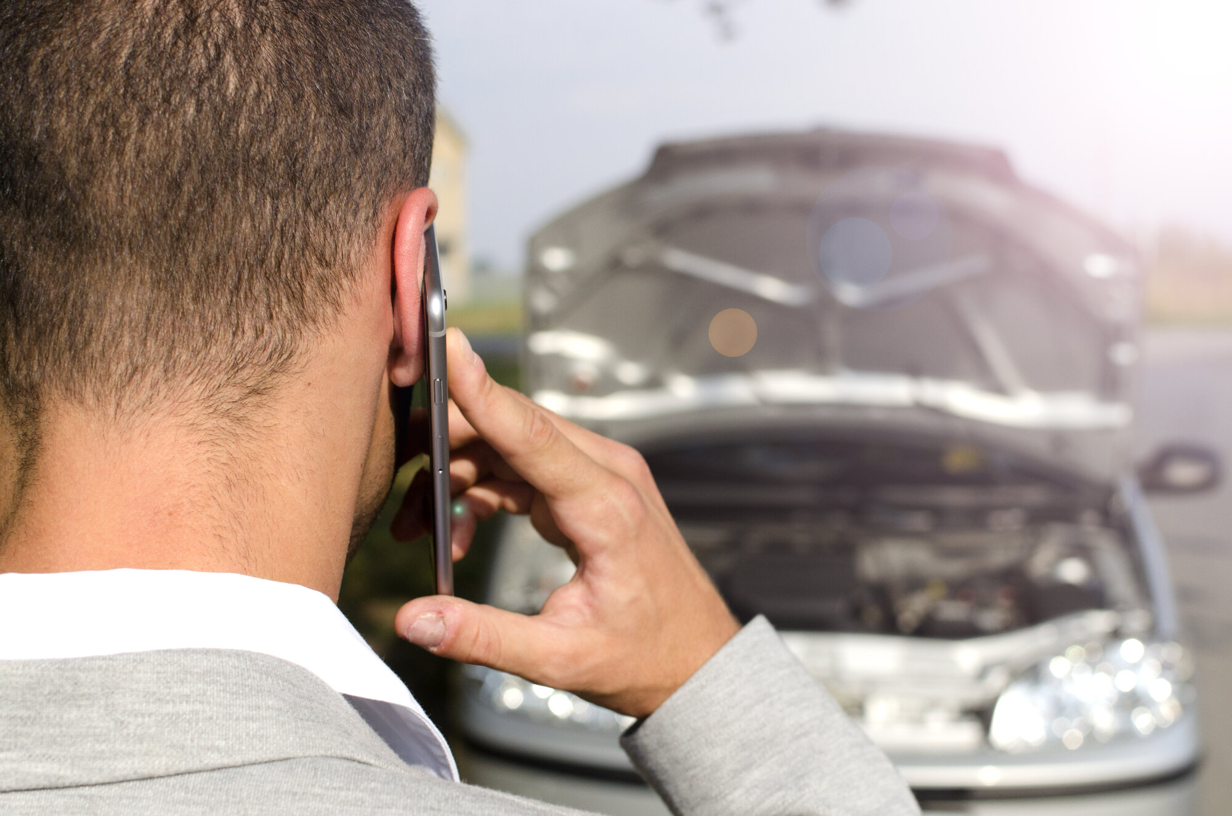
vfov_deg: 25.6
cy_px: 408
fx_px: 1793
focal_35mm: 52
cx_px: 616
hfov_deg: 37.9
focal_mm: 35
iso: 500
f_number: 4.5
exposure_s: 1/4000
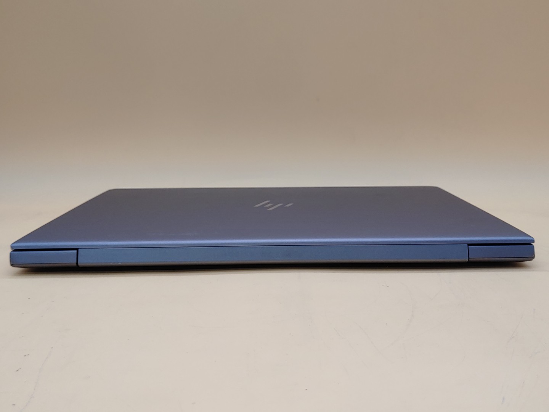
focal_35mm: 36
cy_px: 206
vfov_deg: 39.7
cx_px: 274
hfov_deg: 51.4
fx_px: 571
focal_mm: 4.36
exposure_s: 1/123
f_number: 1.8
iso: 50
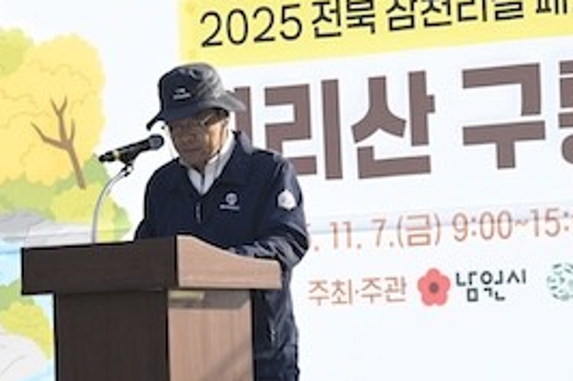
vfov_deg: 5.1
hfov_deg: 7.6
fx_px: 4311
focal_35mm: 271
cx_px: 183
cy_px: 170
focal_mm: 120
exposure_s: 1/400
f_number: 8
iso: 500
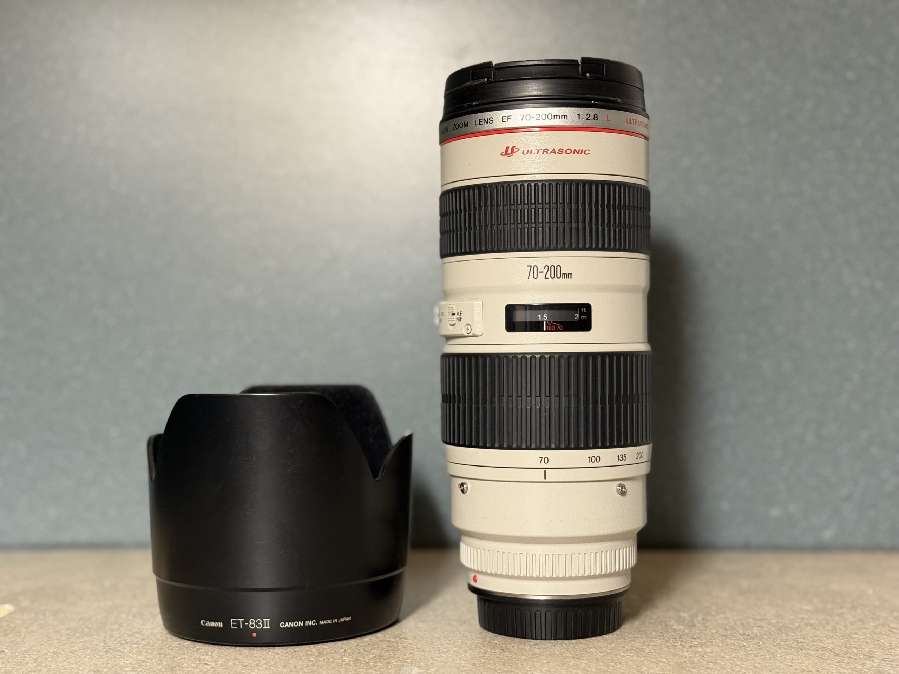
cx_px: 450
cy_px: 337
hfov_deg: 39.7
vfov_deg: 30.3
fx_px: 1247
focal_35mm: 48
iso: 200
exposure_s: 1/50
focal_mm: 6.76
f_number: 1.78
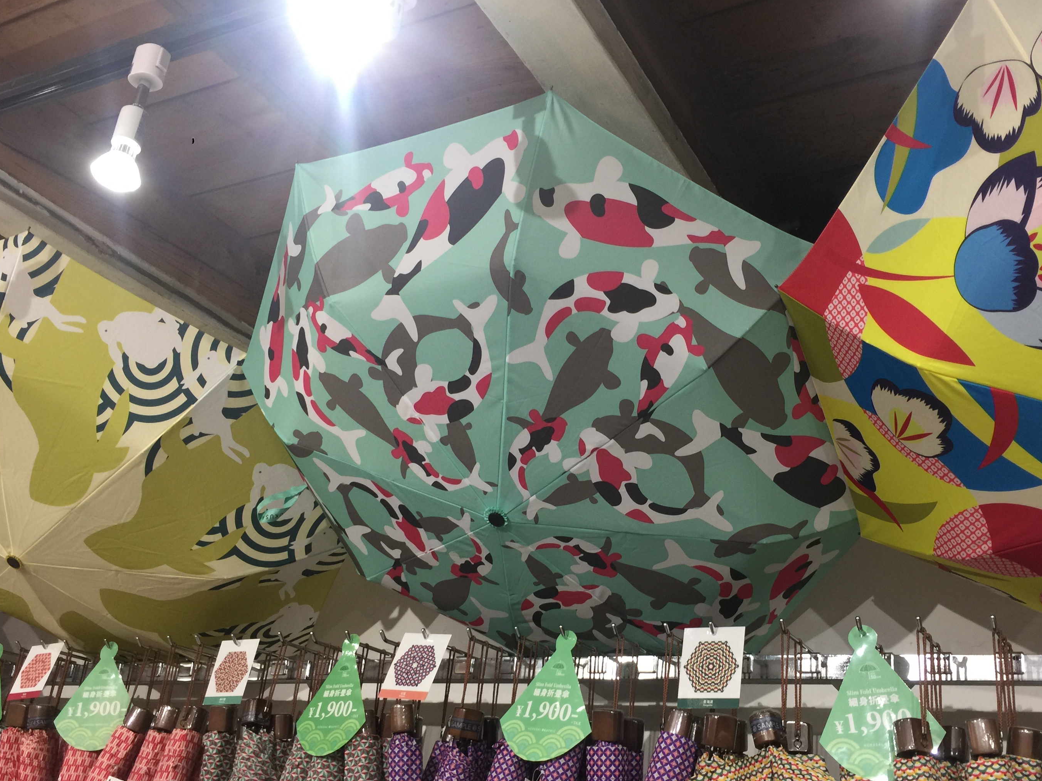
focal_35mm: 35
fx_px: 1054
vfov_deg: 40.7
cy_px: 429
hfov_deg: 52.4
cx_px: 595
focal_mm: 4.15
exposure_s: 1/15
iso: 32
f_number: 2.2
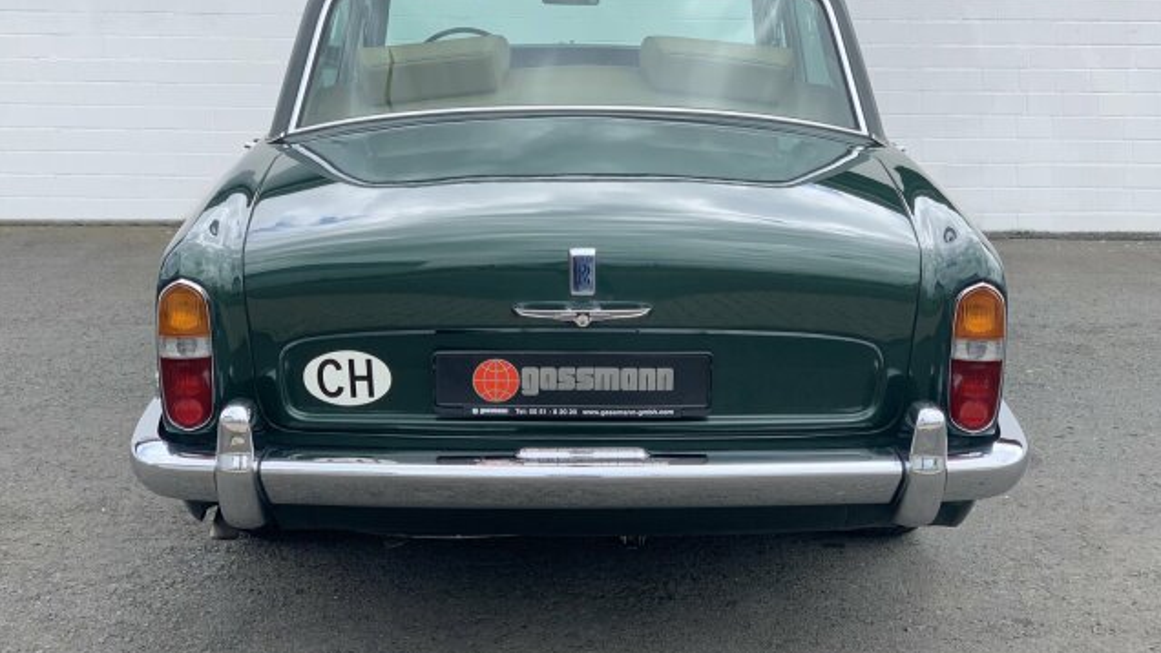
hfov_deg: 36.6
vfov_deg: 21.1
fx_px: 1755
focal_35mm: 57
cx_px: 582
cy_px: 272
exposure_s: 1/505
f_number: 2.4
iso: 16
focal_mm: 6
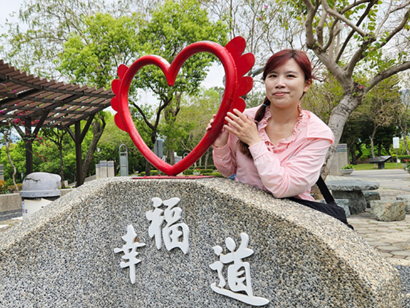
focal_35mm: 36
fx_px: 427
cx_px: 132
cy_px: 149
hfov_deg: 50.3
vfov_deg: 39.7
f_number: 1.8
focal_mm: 5.4
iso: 25
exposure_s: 1/569
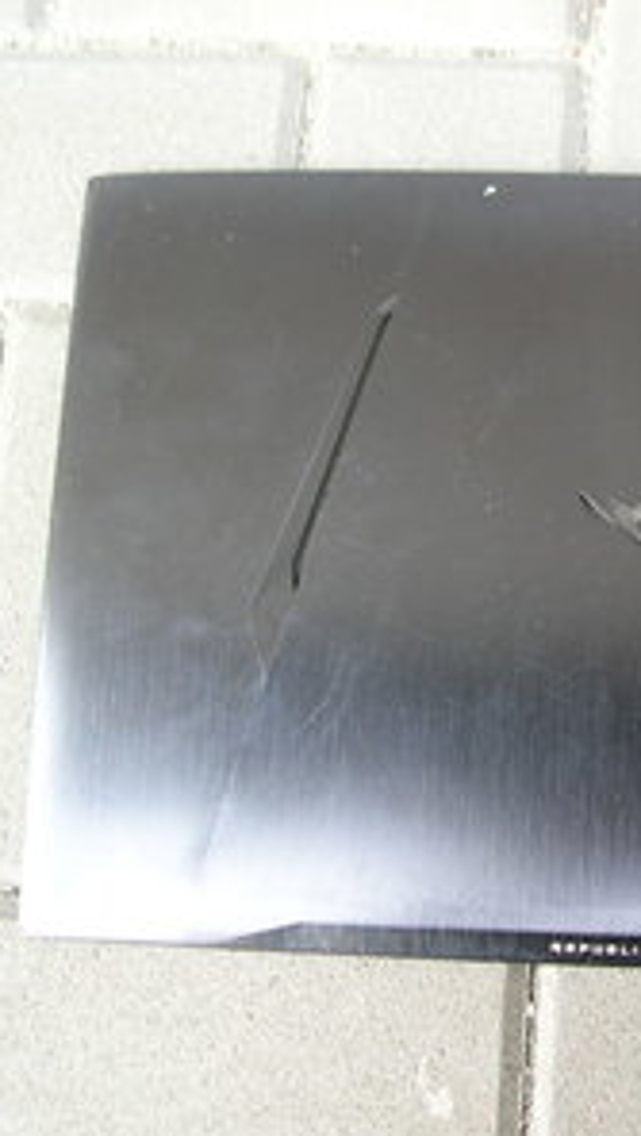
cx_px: 637
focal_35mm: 53
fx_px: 1598
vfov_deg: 39.1
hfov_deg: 21.9
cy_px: 572
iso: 50
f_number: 2.7
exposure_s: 1/12.8
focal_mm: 6
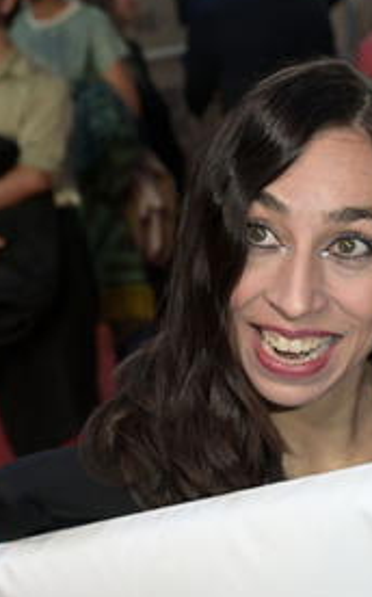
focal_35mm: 80
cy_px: 292
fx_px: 1300
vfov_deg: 25.9
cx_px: 436
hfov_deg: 15.7
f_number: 5.6
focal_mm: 48
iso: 400
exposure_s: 1/100
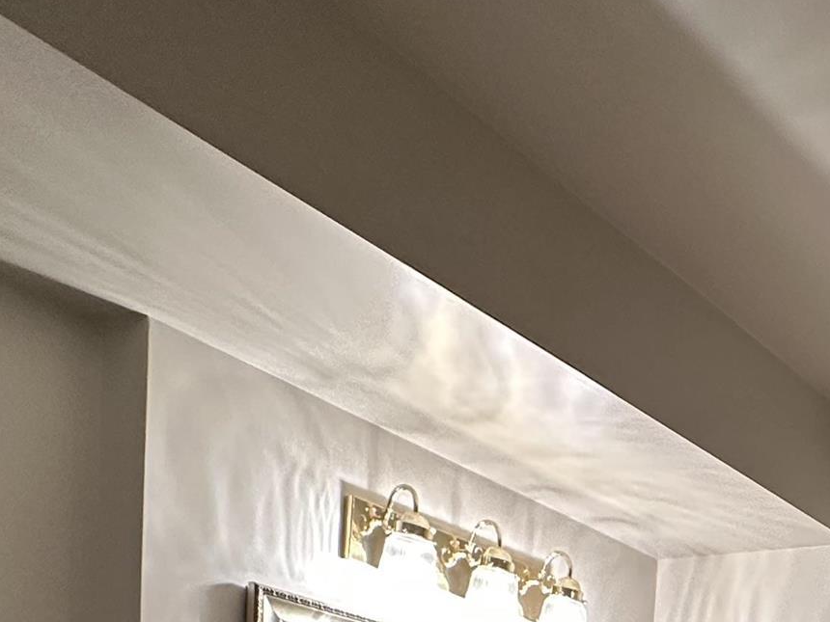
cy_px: 1023
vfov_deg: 22.0
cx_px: 1002
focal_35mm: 50
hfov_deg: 31.7
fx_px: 1199
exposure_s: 1/60
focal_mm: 2.22
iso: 200
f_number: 2.2
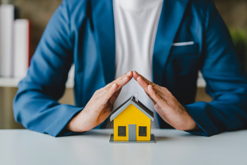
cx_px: 124
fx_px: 583
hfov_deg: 23.9
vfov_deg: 16.1
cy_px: 82
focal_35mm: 85
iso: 250
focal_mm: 85
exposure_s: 1/400
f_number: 1.8
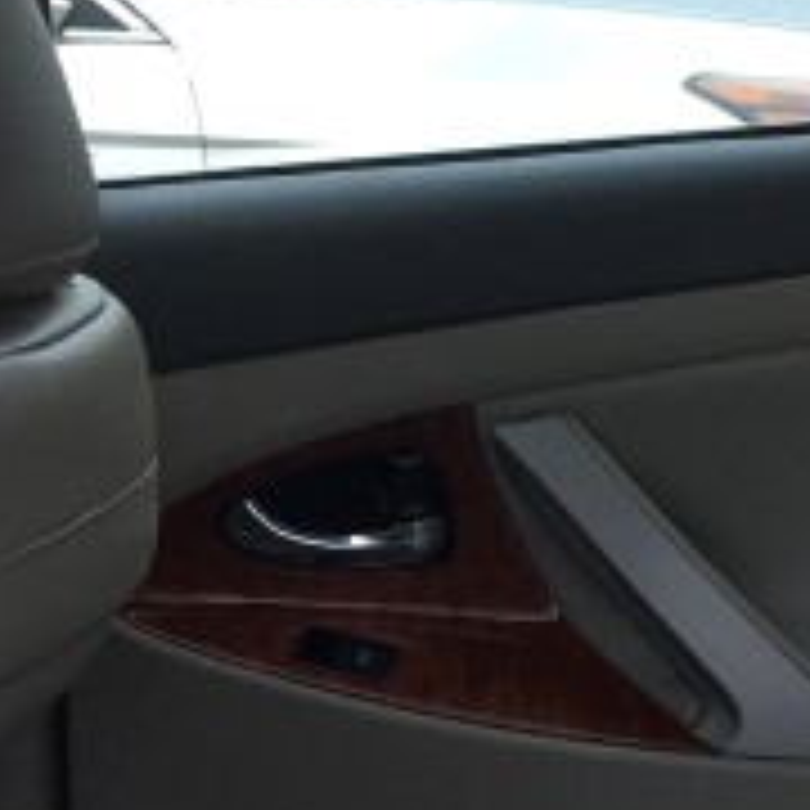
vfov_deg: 11.6
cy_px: 1089
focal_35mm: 146
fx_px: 3865
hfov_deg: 11.9
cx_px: 783
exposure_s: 1/120
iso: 25
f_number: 2.2
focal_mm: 4.15
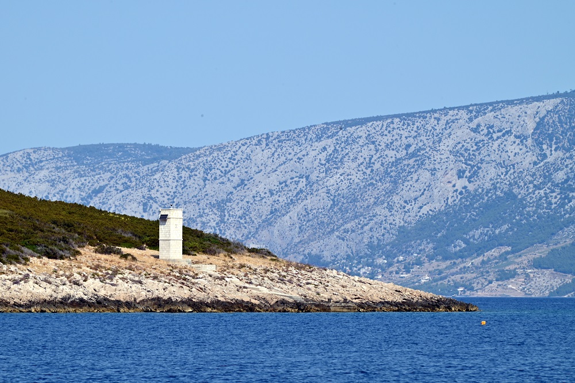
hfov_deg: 6.9
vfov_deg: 4.6
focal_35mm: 300
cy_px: 192
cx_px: 288
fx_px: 4792
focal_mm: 300
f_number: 16
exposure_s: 1/320
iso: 250
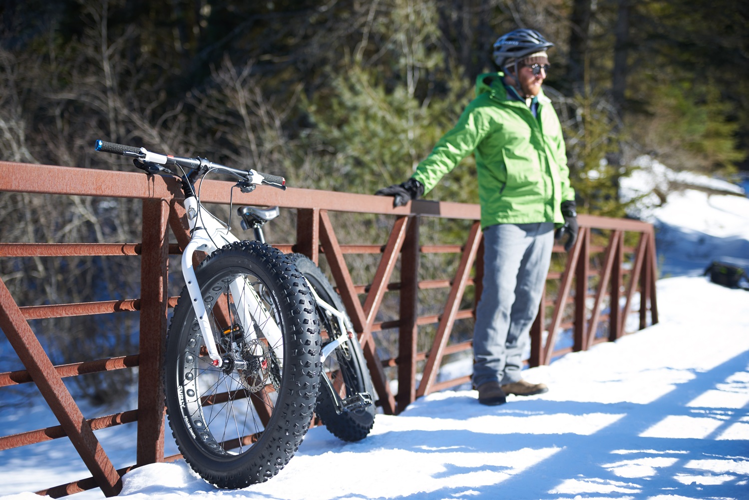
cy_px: 250
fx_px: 1457
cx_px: 374
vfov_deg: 19.5
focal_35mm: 70
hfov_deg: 28.8
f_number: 2.8
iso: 100
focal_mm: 70
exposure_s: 1/500
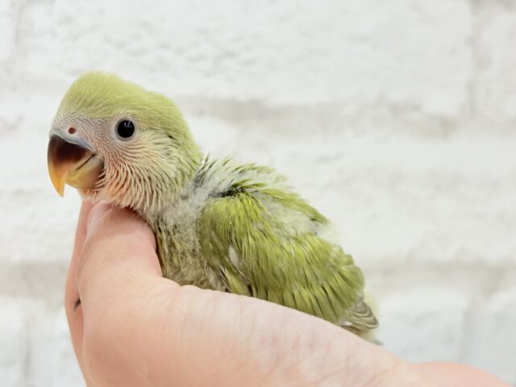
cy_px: 194
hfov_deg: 36.8
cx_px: 258
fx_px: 775
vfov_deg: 28.0
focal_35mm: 52
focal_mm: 5.96
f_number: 1.6
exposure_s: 1/50
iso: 40
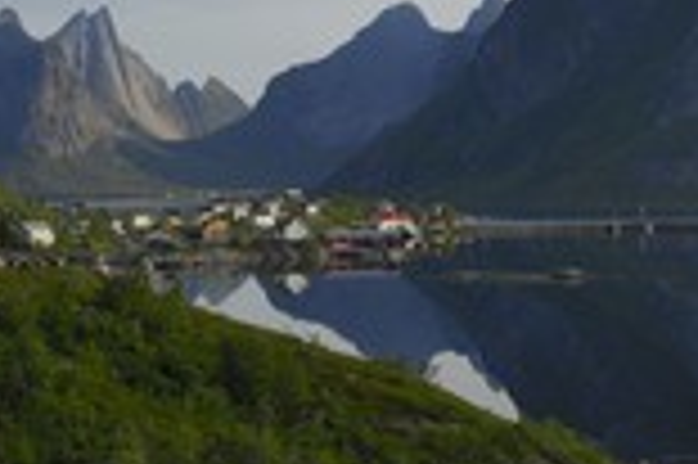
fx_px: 2447
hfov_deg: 15.7
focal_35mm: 126
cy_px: 189
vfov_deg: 10.8
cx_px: 826
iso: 100
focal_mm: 31
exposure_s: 1/160
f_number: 9
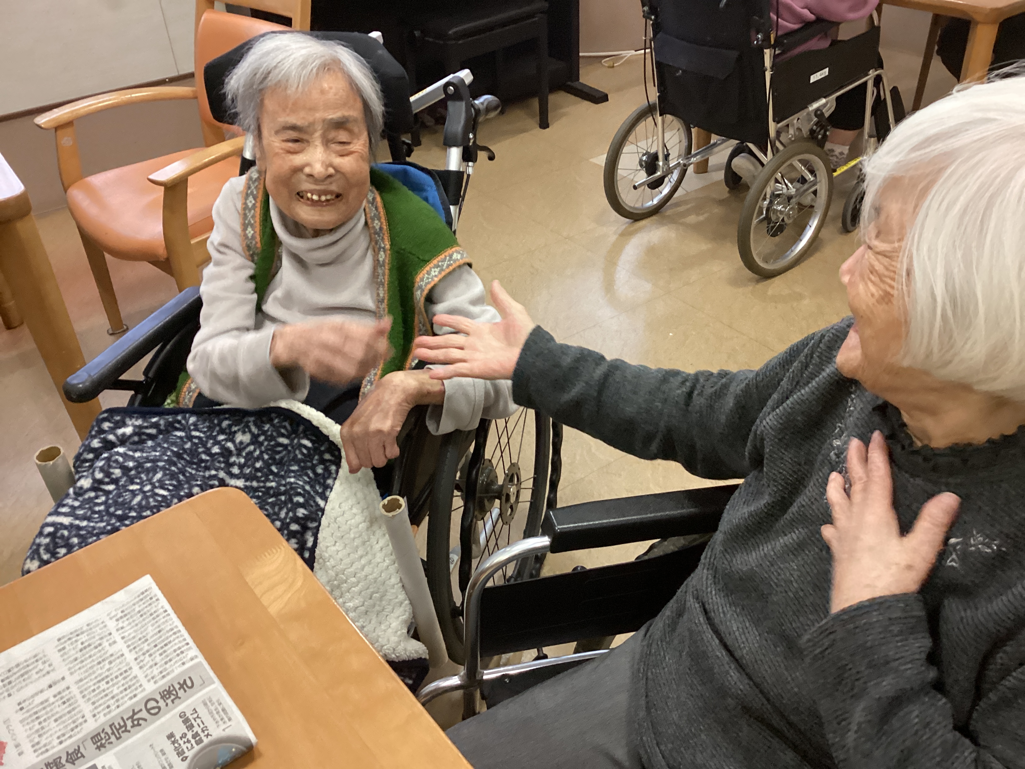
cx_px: 512
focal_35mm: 31
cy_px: 384
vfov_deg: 45.4
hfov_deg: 58.4
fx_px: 918
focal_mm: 3.3
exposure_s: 1/50
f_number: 2.4
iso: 320
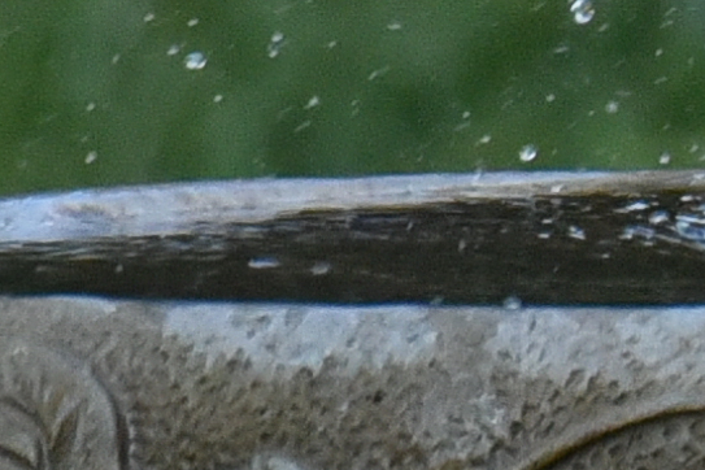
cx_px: 1115
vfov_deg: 0.6
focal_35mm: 2166
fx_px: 42414
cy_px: -51
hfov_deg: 1.0
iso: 2500
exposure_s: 1/1000
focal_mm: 450
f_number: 9
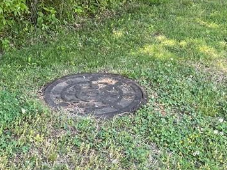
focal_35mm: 75
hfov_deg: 25.8
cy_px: 65
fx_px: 492
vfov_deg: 19.6
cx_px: 67
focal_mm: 4.2
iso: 64
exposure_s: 1/121
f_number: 1.6
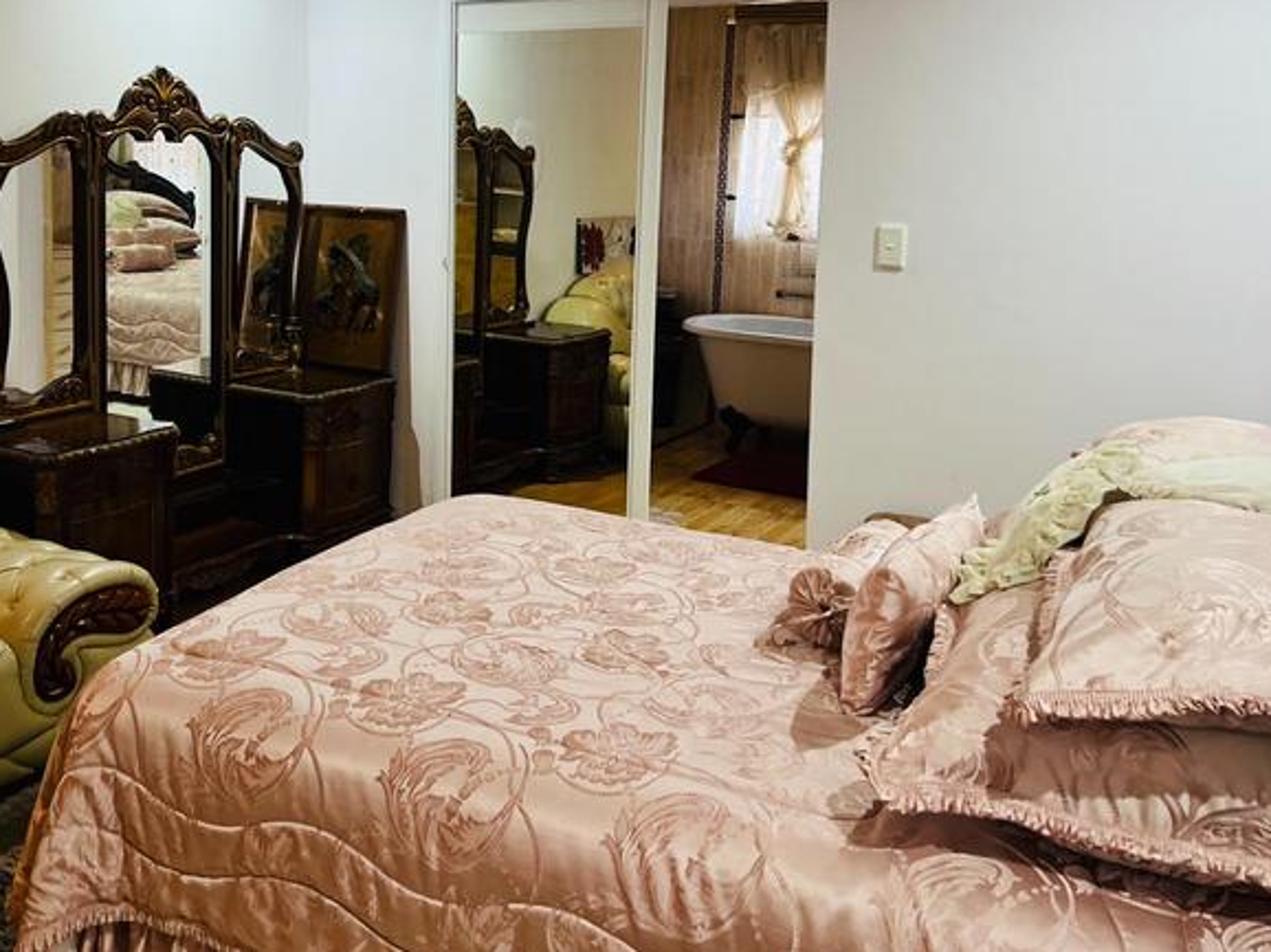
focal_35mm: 36
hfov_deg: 50.9
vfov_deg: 39.1
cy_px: 301
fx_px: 1321
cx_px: 486
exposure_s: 1/50
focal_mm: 5.7
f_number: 1.5
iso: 250
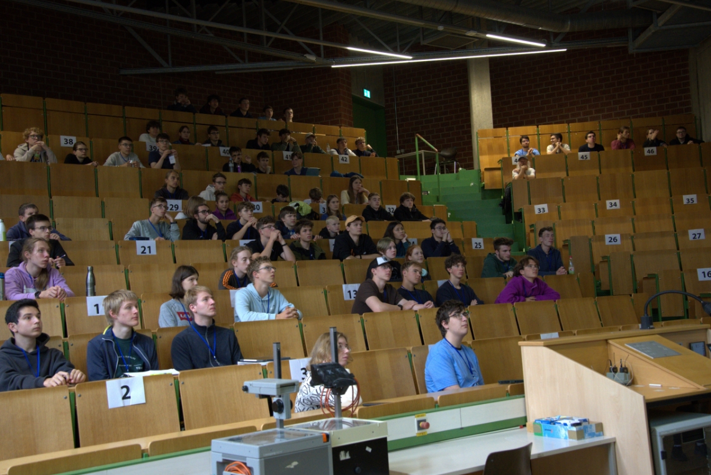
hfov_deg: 45.4
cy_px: 246
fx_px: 850
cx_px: 347
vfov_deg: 31.2
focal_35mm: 43
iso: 5000
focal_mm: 41
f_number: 5.6
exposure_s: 1/125
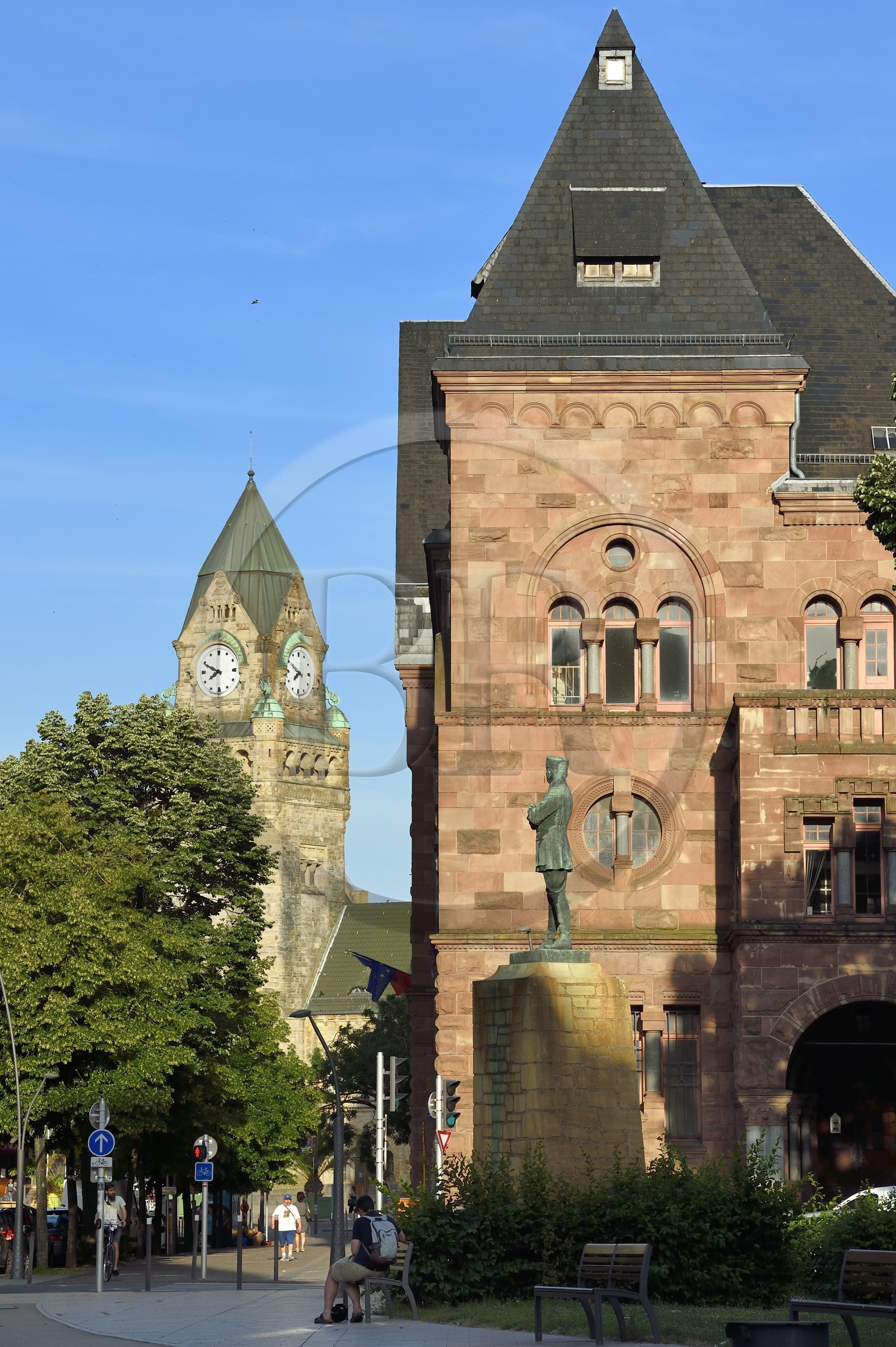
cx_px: 448
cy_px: 674
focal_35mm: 110
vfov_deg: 18.6
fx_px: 4112
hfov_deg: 12.4
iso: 200
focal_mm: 110
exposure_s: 1/320
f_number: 10
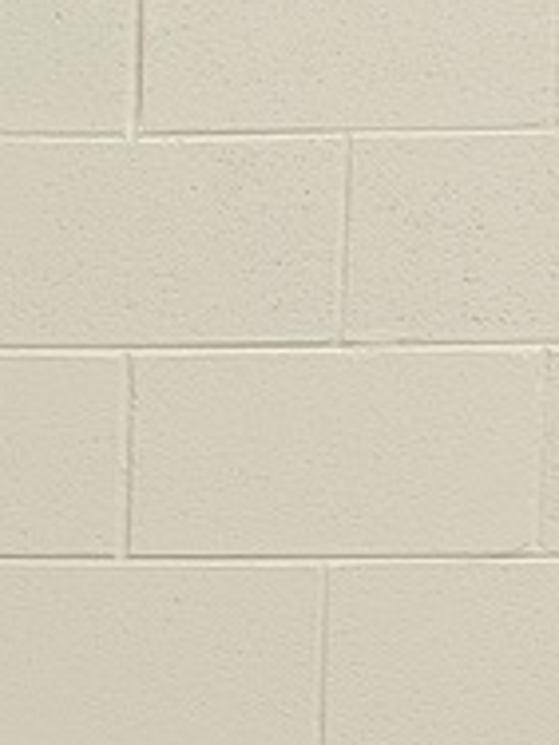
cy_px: 1361
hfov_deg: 10.5
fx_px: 2821
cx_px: -488
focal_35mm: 131
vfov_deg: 13.4
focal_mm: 6.81
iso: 108
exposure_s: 1/23.8
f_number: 1.85
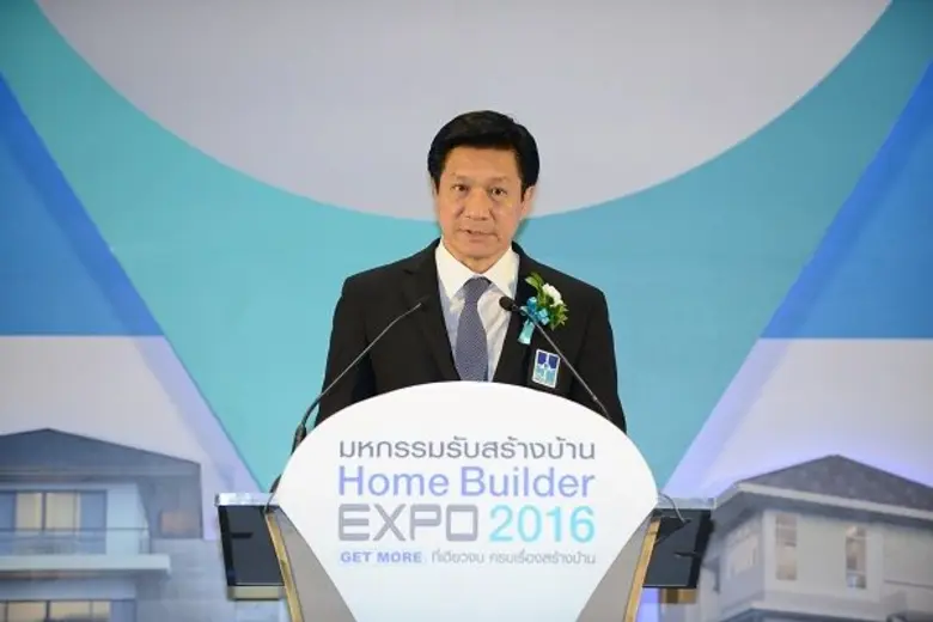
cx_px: 466
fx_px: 4665
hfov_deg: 11.4
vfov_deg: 7.6
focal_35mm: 180
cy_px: 311
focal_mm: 180
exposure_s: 1/400
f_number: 4
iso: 2000
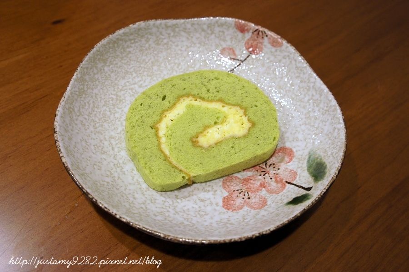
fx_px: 409
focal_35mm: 36
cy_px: 136
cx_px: 204
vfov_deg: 36.8
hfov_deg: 53.2
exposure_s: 1/40
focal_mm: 24
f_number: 5.6
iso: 800
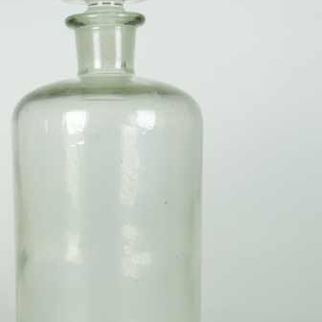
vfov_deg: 15.0
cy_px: 169
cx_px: 2
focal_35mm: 116
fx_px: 1221
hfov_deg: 14.8
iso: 100
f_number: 6.3
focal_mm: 34
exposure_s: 1/160
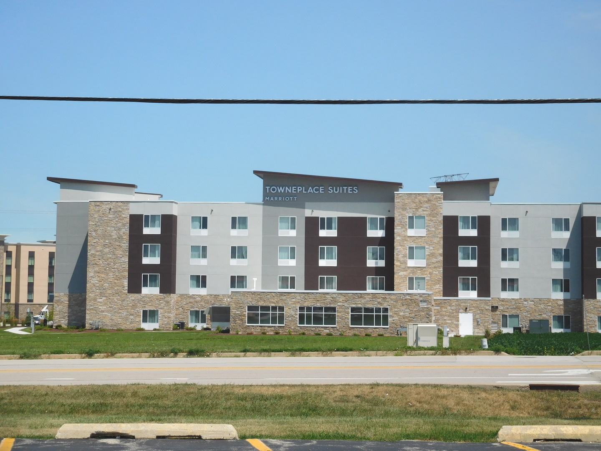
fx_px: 1215
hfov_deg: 27.8
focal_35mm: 70
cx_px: 300
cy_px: 226
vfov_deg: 21.0
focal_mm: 12.5
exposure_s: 1/400
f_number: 9
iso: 125
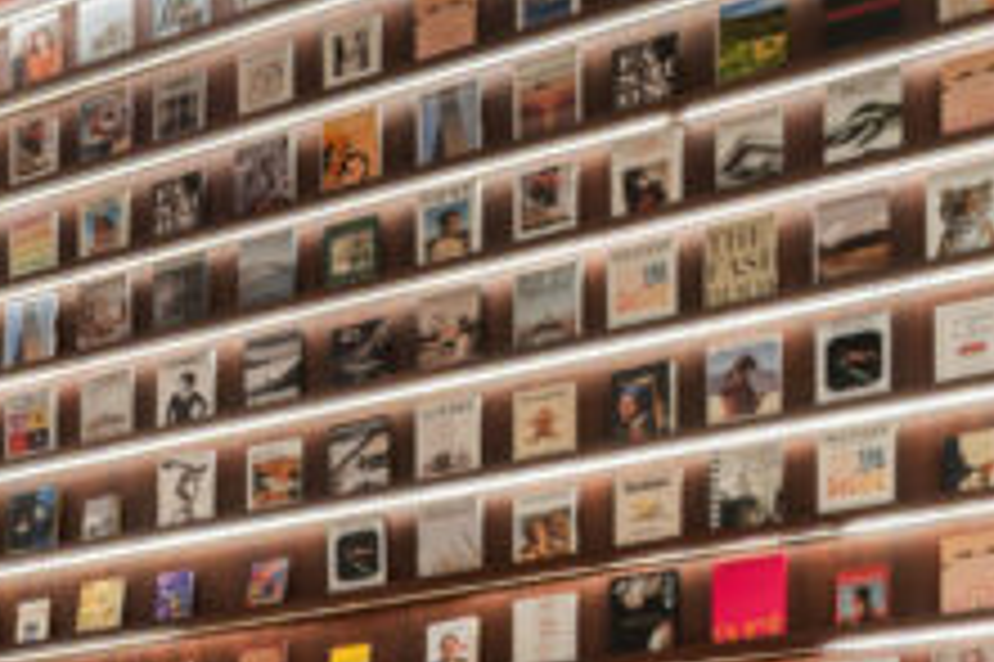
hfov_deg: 18.8
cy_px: 1063
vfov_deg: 16.4
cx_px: -936
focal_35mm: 74
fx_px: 2042
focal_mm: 16
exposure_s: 2
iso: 160
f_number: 14
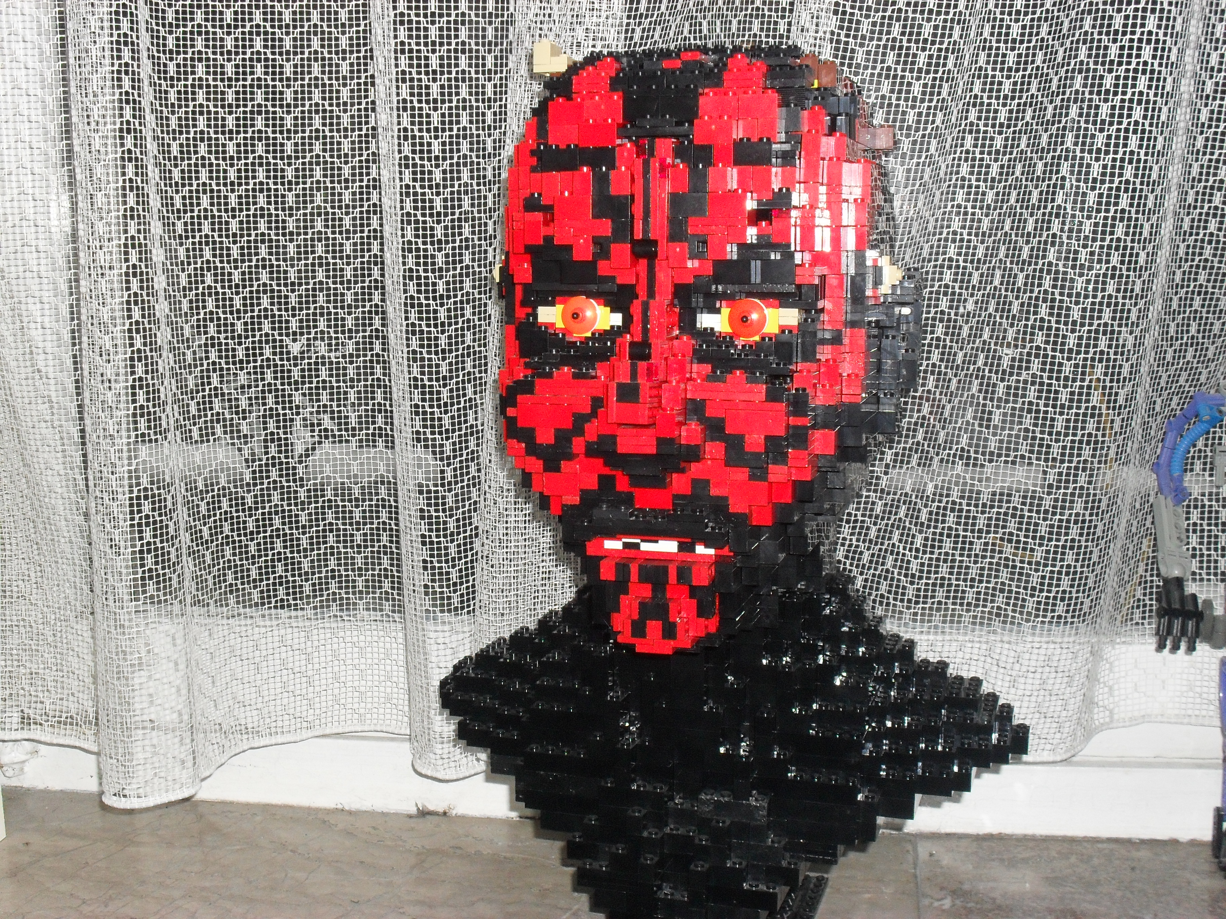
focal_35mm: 42
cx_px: 613
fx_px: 1488
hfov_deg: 44.8
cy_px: 460
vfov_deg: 34.3
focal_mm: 7.5
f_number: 9.2
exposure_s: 1/45
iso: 200
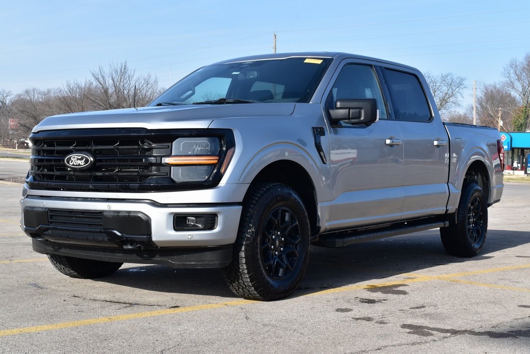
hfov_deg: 37.8
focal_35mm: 52
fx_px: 773
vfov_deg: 25.8
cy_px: 177
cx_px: 265
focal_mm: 35
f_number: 11
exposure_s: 1/320
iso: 400
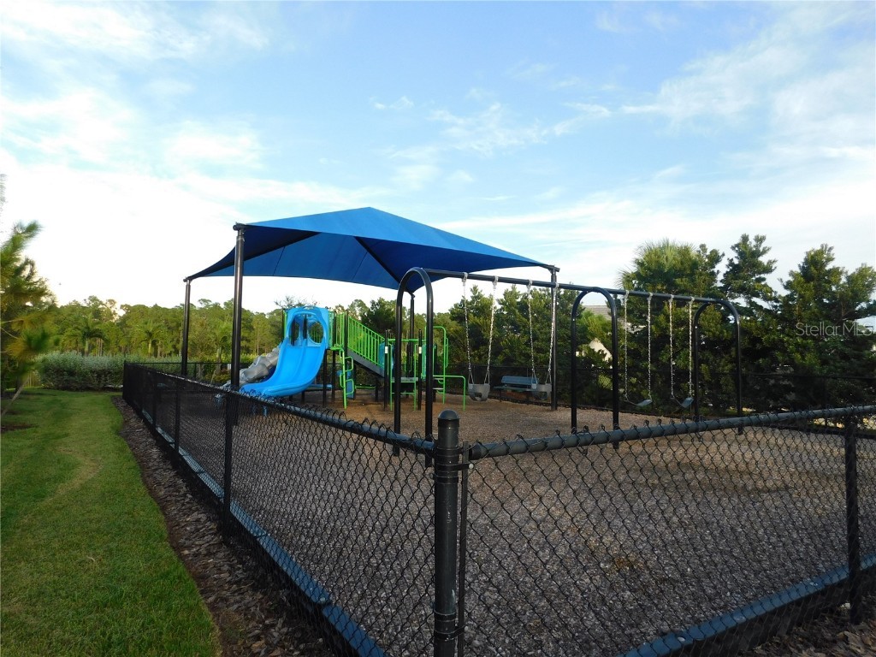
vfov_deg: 58.9
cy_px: 328
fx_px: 582
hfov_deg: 73.9
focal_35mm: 23
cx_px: 438
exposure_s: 1/320
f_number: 3
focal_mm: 4
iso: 125
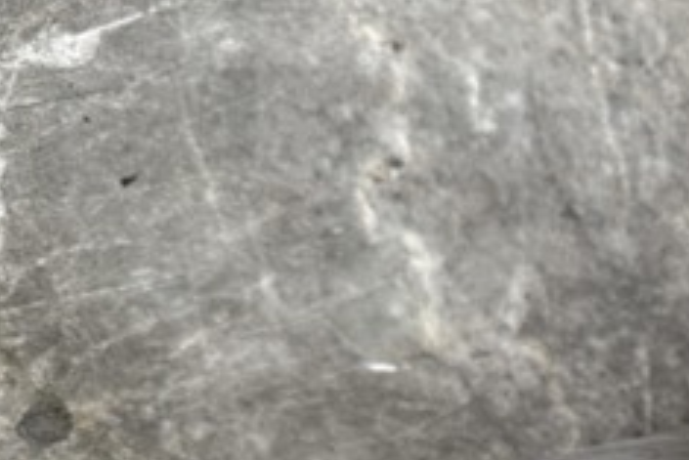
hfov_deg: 25.2
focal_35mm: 68
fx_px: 1302
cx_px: 921
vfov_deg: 18.6
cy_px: 604
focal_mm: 6.76
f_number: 1.78
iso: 64
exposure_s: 1/148
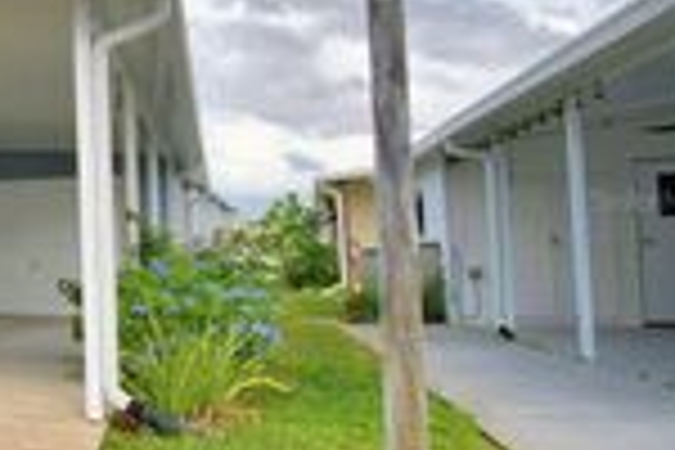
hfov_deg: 25.6
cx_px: -410
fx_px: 937
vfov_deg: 27.0
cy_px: 200
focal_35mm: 50
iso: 100
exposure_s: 1/1600
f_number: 4.5
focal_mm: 10
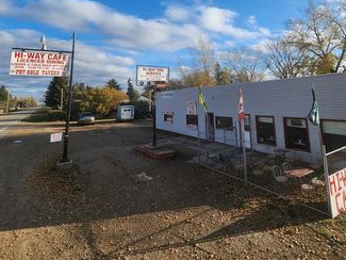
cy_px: 61
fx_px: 200
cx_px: 213
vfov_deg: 61.8
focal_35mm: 20
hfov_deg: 80.4
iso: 50
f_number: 2.2
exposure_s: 1/1461
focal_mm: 2.2
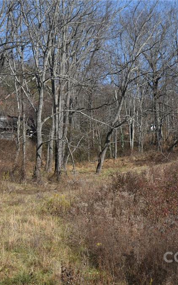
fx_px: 806
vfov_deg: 20.1
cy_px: 143
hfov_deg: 12.6
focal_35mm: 104
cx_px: 74
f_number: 5
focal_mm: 45
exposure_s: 1/1600
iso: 400
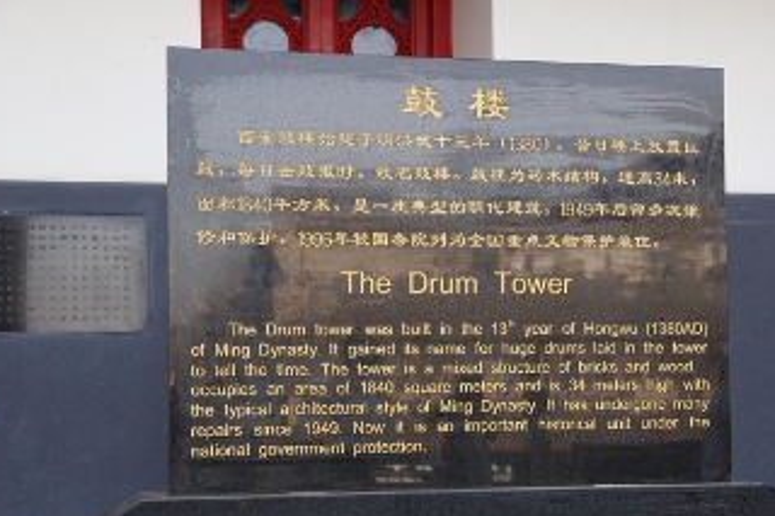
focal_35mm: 66
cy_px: 321
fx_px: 1412
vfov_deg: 20.7
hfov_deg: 30.7
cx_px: 414
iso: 3200
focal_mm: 35
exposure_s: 1/2000
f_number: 4.5
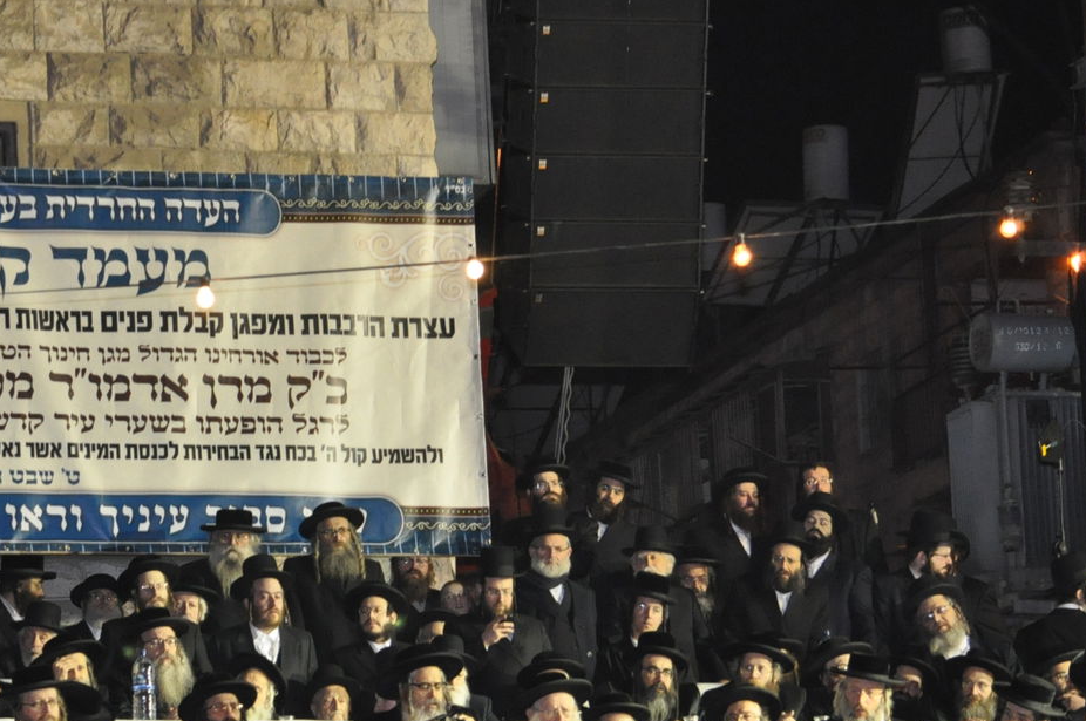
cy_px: 477
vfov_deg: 7.0
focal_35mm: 195
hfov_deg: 10.5
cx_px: 310
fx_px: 5875
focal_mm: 86
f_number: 5.6
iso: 2000
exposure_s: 1/60
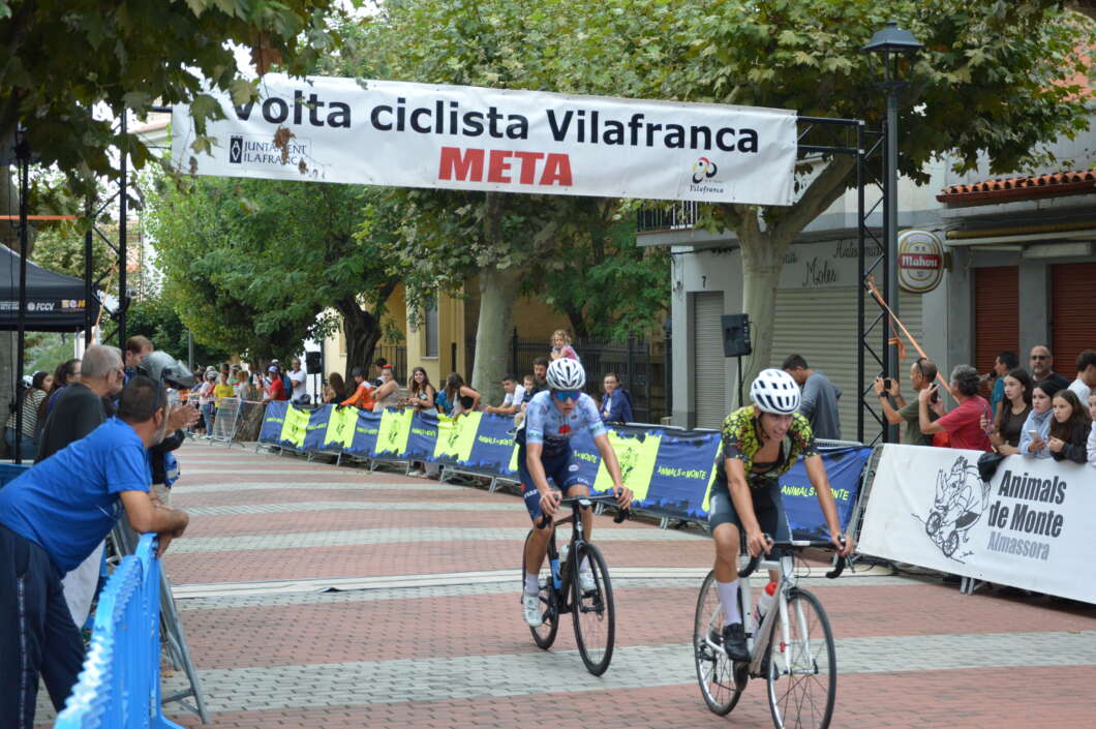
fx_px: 1916
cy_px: 364
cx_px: 548
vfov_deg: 21.5
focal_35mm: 63
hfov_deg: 31.9
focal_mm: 42
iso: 1250
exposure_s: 1/500
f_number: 4.8
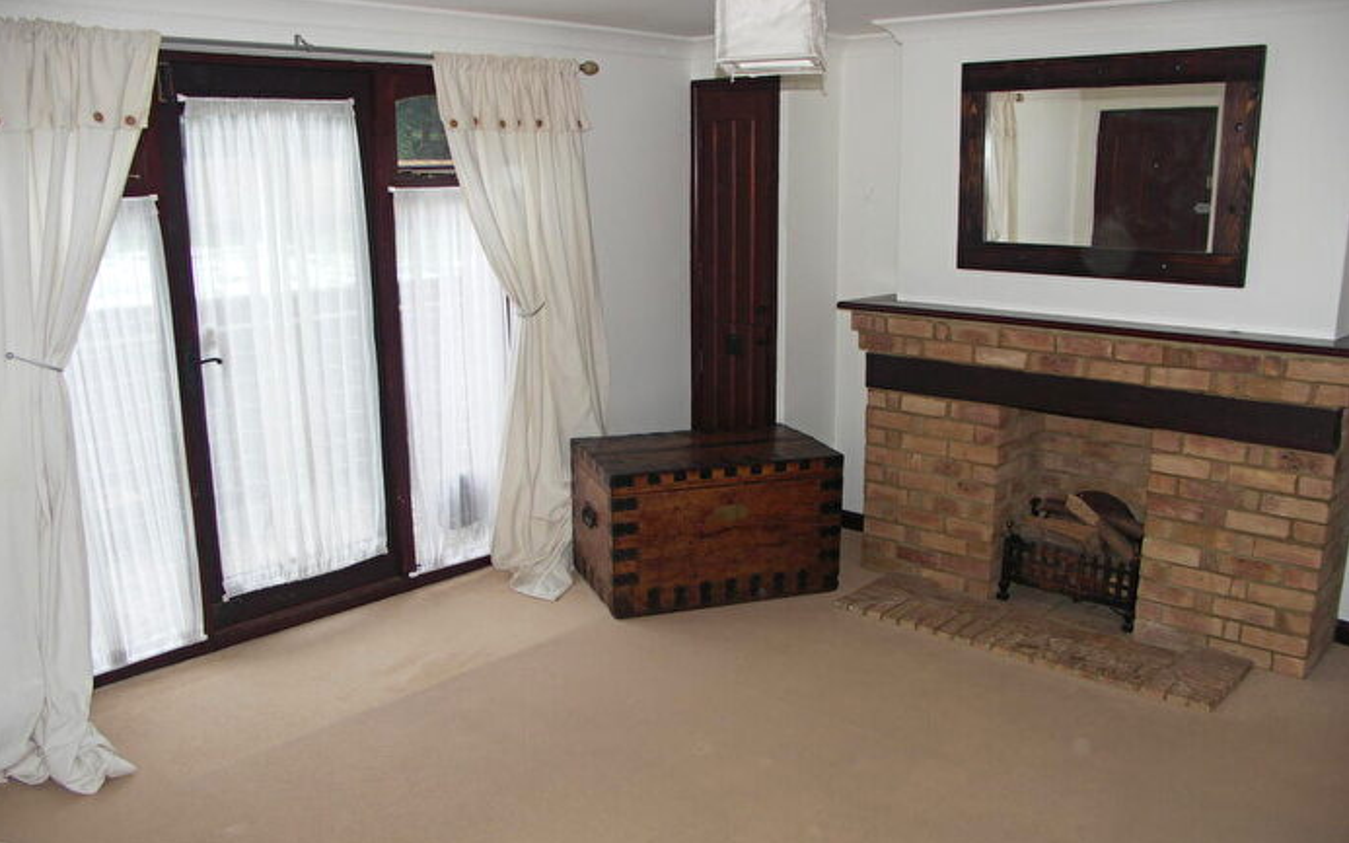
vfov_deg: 41.8
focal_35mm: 30
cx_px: 670
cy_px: 460
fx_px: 1103
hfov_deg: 62.9
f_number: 2.8
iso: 100
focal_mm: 7.2
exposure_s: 1/50
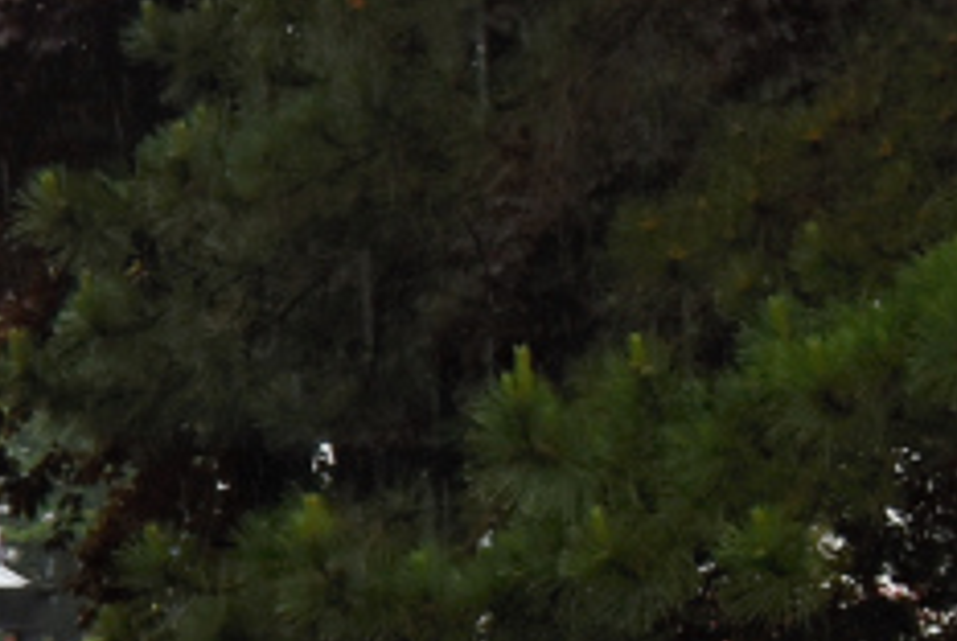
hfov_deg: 8.5
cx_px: -1705
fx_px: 5557
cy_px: 512
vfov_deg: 6.6
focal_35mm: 209
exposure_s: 1/200
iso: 400
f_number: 7.1
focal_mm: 25
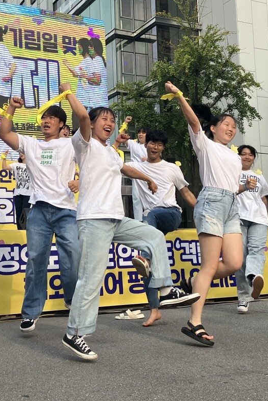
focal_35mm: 52
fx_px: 580
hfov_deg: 25.9
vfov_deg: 38.1
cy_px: 181
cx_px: 99
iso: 32
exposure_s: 1/631
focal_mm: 3.99
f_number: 1.8
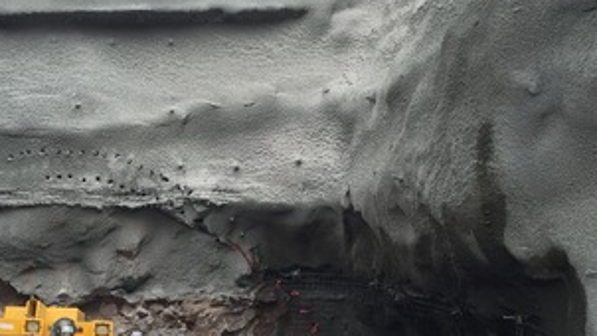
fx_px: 1061
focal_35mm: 67
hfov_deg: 30.9
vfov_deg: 17.8
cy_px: 291
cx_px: 146
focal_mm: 4.15
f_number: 2.2
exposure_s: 1/198
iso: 32
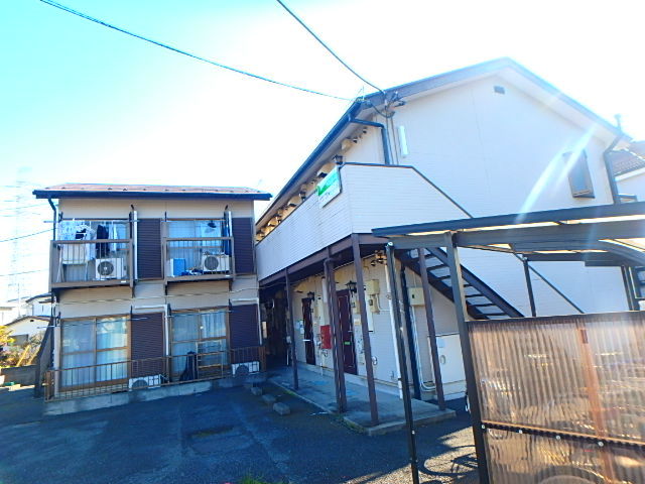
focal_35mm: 21
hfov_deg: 79.0
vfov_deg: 63.4
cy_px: 242
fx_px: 391
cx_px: 322
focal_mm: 3.7
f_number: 3.5
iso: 125
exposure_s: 1/200
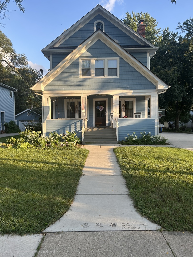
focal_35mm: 26
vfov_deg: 67.3
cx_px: 96
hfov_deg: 53.1
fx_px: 193
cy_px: 128
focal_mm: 5.7
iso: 50
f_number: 1.5
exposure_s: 1/588
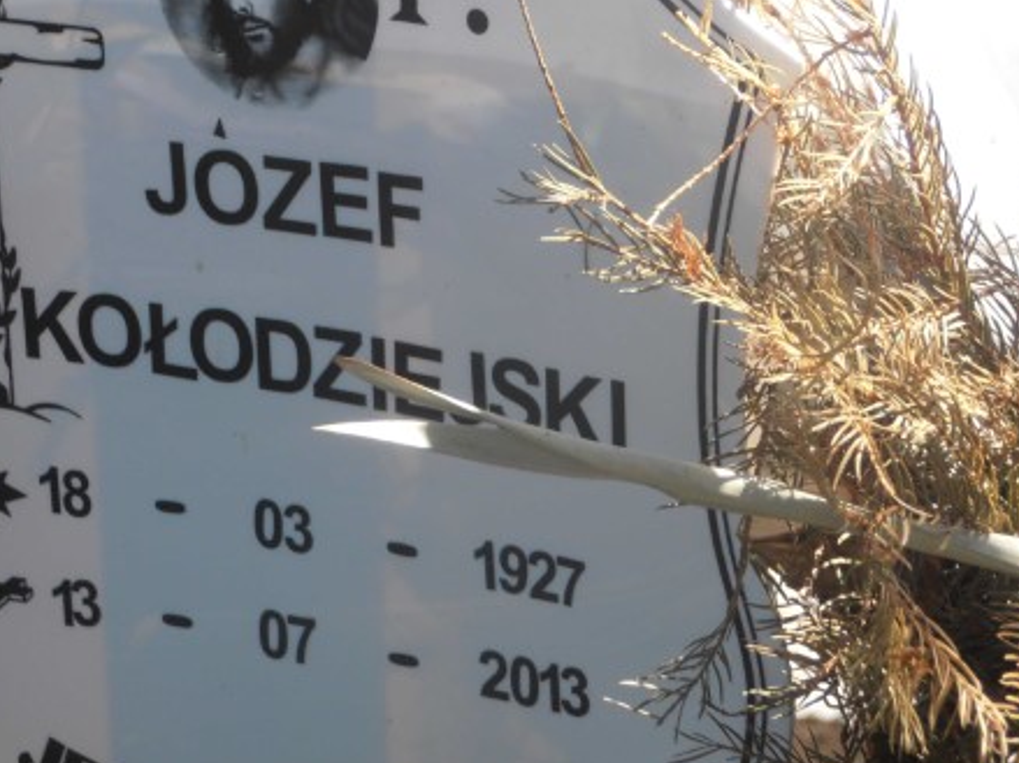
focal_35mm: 242
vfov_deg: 6.1
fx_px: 7122
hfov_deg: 8.2
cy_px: 459
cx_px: 460
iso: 80
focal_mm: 29.44
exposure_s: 1/100
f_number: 5.9
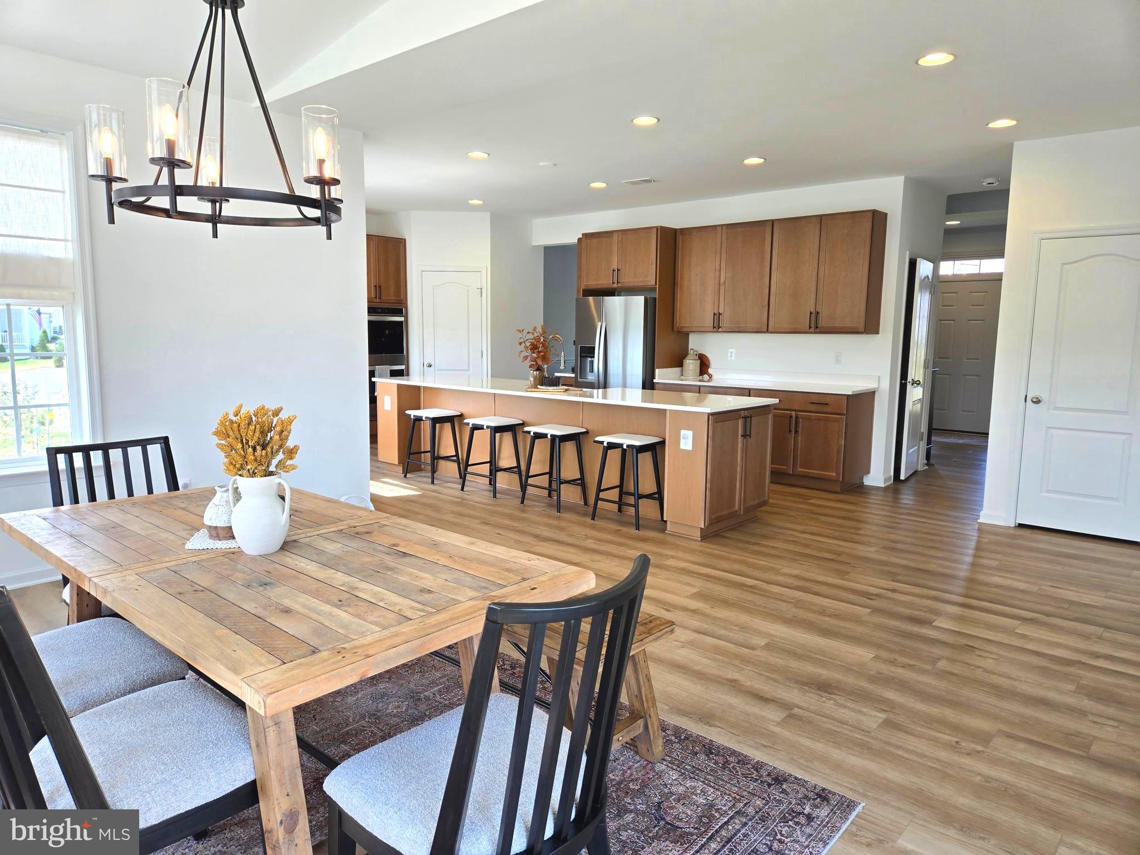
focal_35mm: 23
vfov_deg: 58.9
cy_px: 428
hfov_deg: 73.9
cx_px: 570
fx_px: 757
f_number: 1.8
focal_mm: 5.4
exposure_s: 1/120
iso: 40
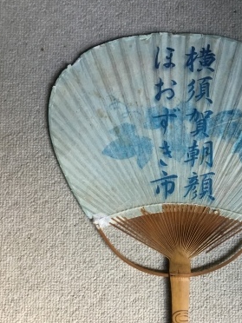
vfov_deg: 41.6
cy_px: 212
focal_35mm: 45
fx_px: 419
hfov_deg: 31.8
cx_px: 171
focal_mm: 3.3
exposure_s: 1/30
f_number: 2.4
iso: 64
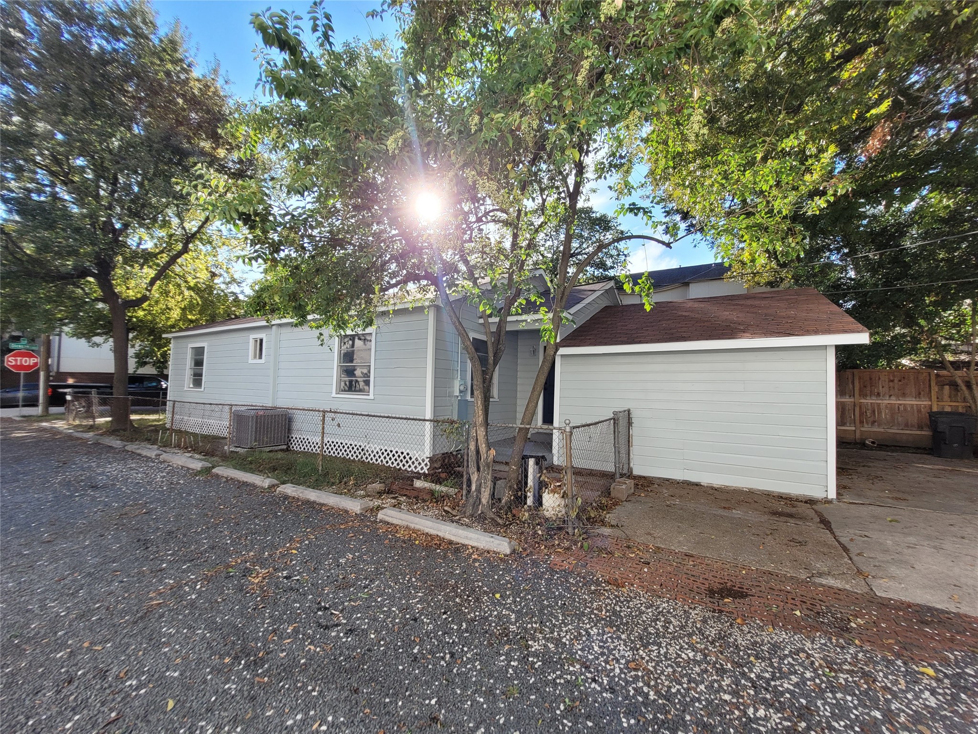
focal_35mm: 13
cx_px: 489
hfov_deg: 106.2
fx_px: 367
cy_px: 367
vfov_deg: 89.9
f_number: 2.2
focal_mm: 1.74
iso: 40
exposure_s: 1/465
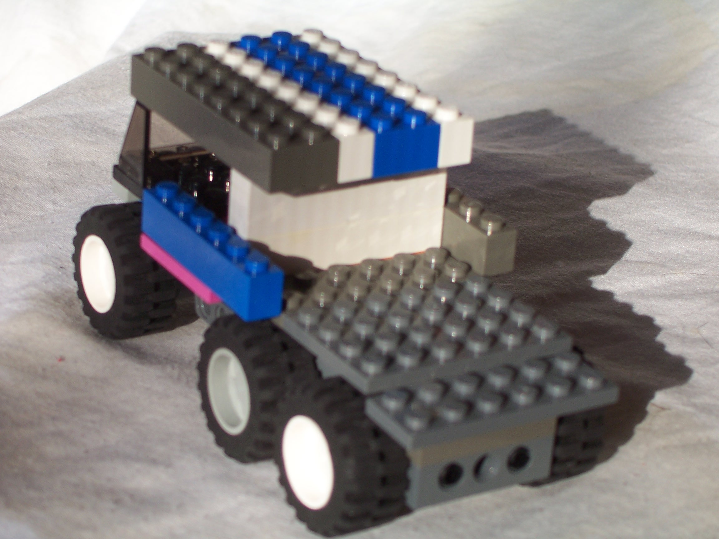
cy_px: 270
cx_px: 360
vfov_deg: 14.5
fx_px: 2119
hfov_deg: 19.3
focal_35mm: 102
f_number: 4
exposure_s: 1/250
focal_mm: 17.5
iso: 80
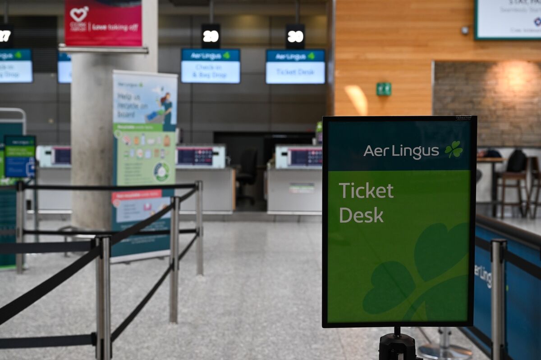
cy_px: 180
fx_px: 691
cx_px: 270
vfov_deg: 29.2
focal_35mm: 46
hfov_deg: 42.7
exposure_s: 1/160
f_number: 6.3
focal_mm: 46
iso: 640
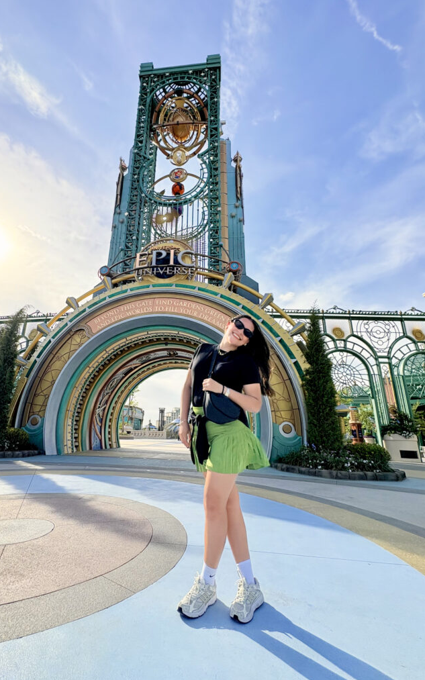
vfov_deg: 101.5
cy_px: 343
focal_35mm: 15
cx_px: 175
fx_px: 278
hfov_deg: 74.1
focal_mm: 2.22
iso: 64
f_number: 2.2
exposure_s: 1/1420
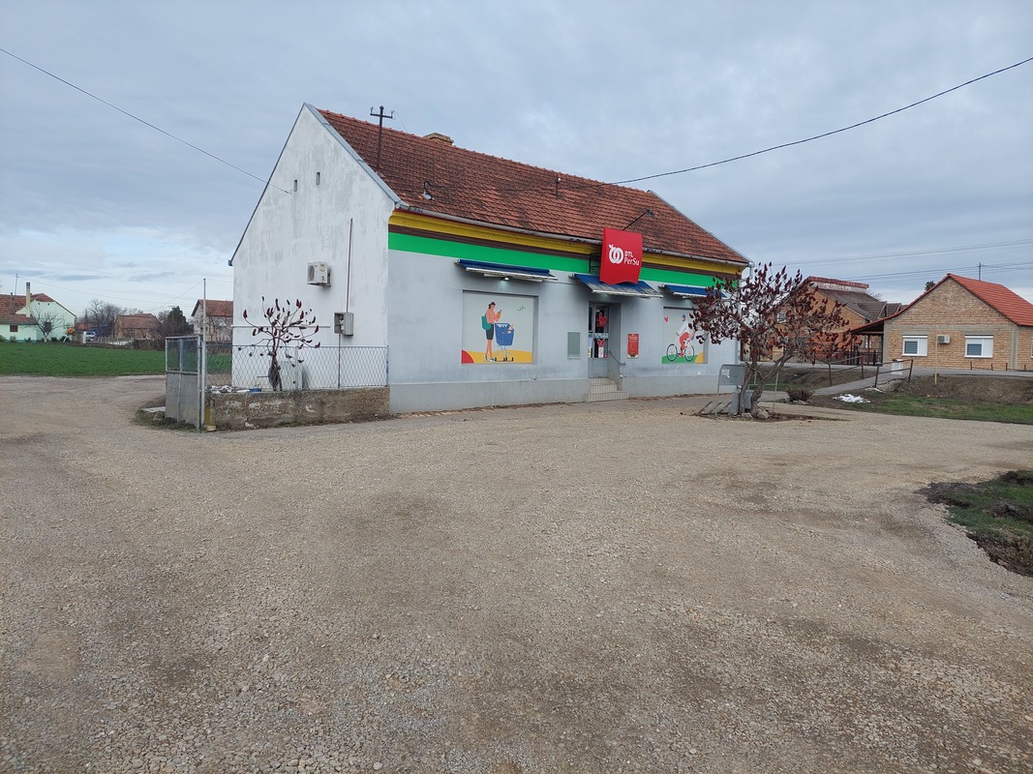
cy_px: 387
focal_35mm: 25
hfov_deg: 69.4
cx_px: 516
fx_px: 746
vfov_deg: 54.9
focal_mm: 5.23
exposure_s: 1/865
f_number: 1.8
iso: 40
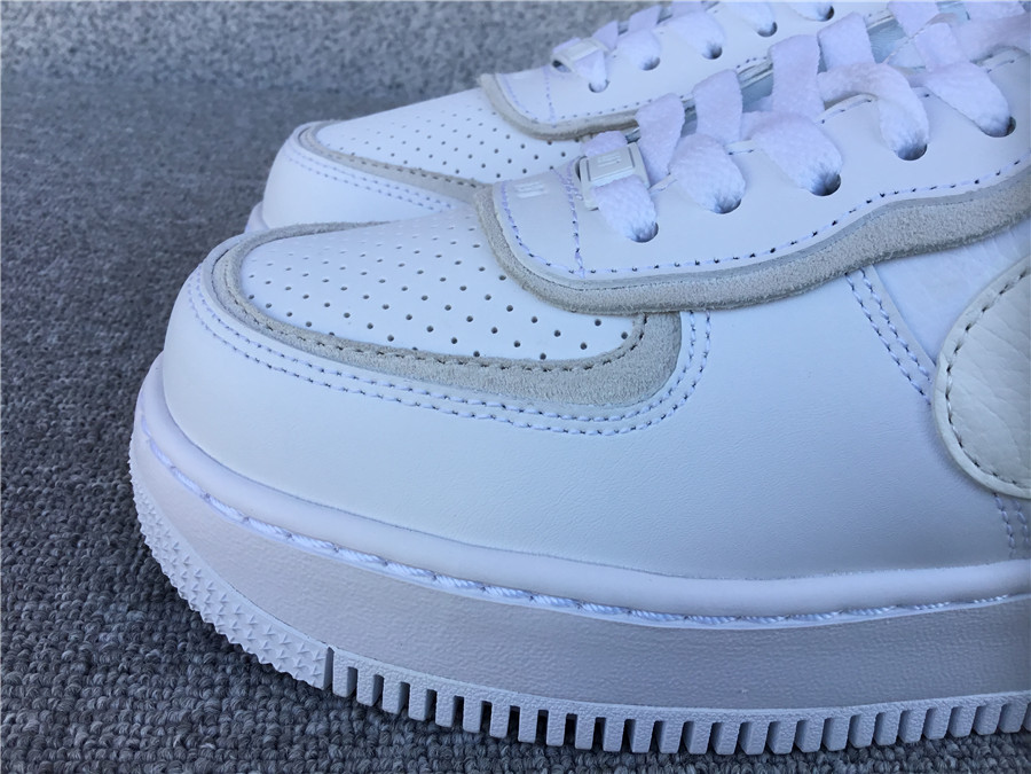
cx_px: 516
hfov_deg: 58.4
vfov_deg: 45.4
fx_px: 923
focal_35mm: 31
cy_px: 387
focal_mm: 3.3
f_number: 2.4
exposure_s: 1/256
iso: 25
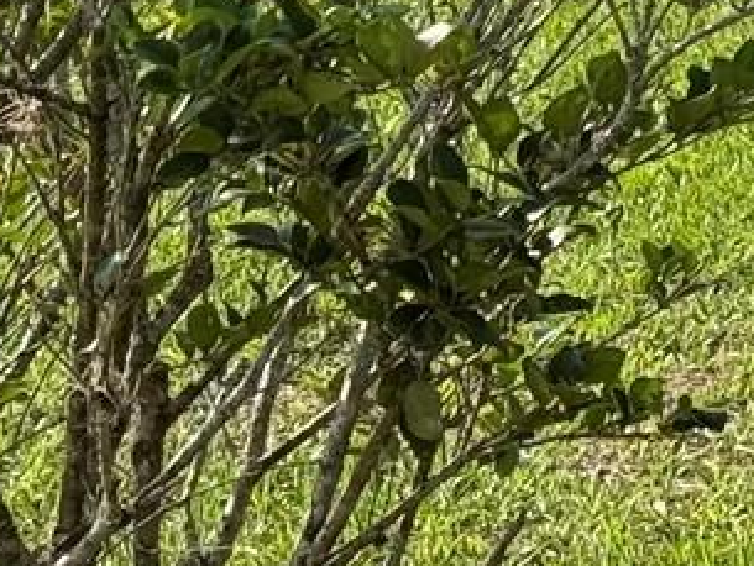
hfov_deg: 7.4
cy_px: -648
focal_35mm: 252
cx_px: 1664
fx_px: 5491
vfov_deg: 5.7
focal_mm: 6.76
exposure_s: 1/2208
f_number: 1.78
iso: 80
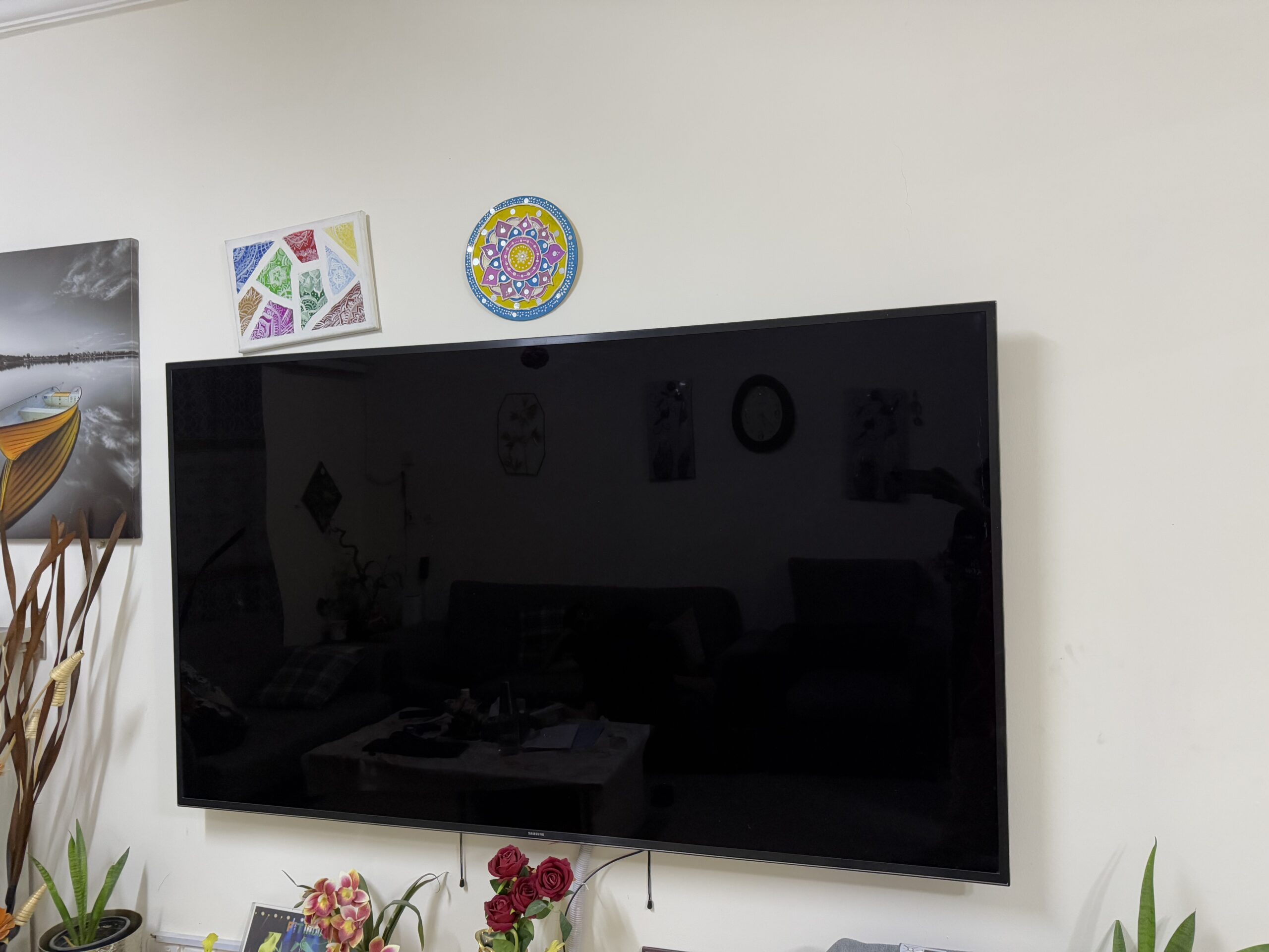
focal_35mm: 24
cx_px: 634
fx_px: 880
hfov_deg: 71.6
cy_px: 476
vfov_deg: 56.8
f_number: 1.78
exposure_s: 1/50
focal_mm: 6.76
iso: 640
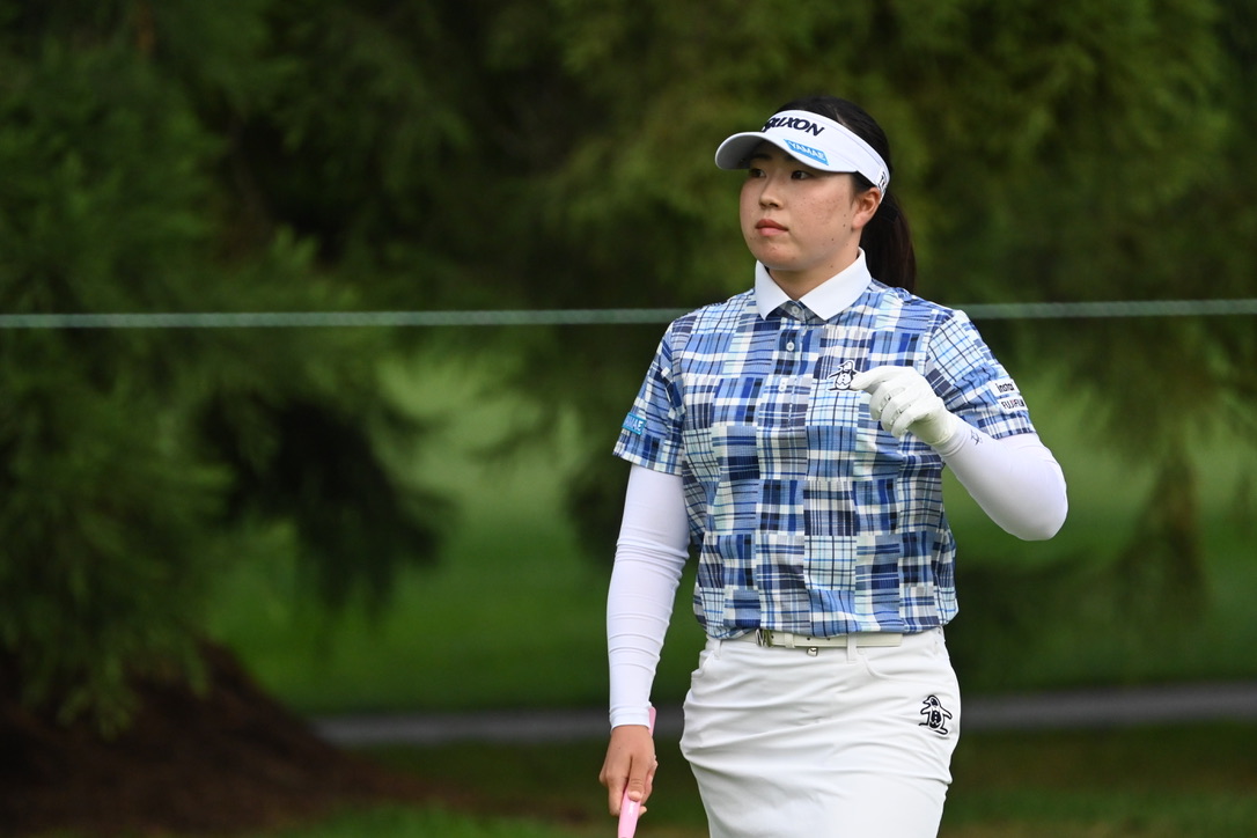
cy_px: 419
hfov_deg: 3.4
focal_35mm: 600
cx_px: 628
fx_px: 20948
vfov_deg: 2.3
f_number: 5.6
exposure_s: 1/3200
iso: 2000
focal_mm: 400
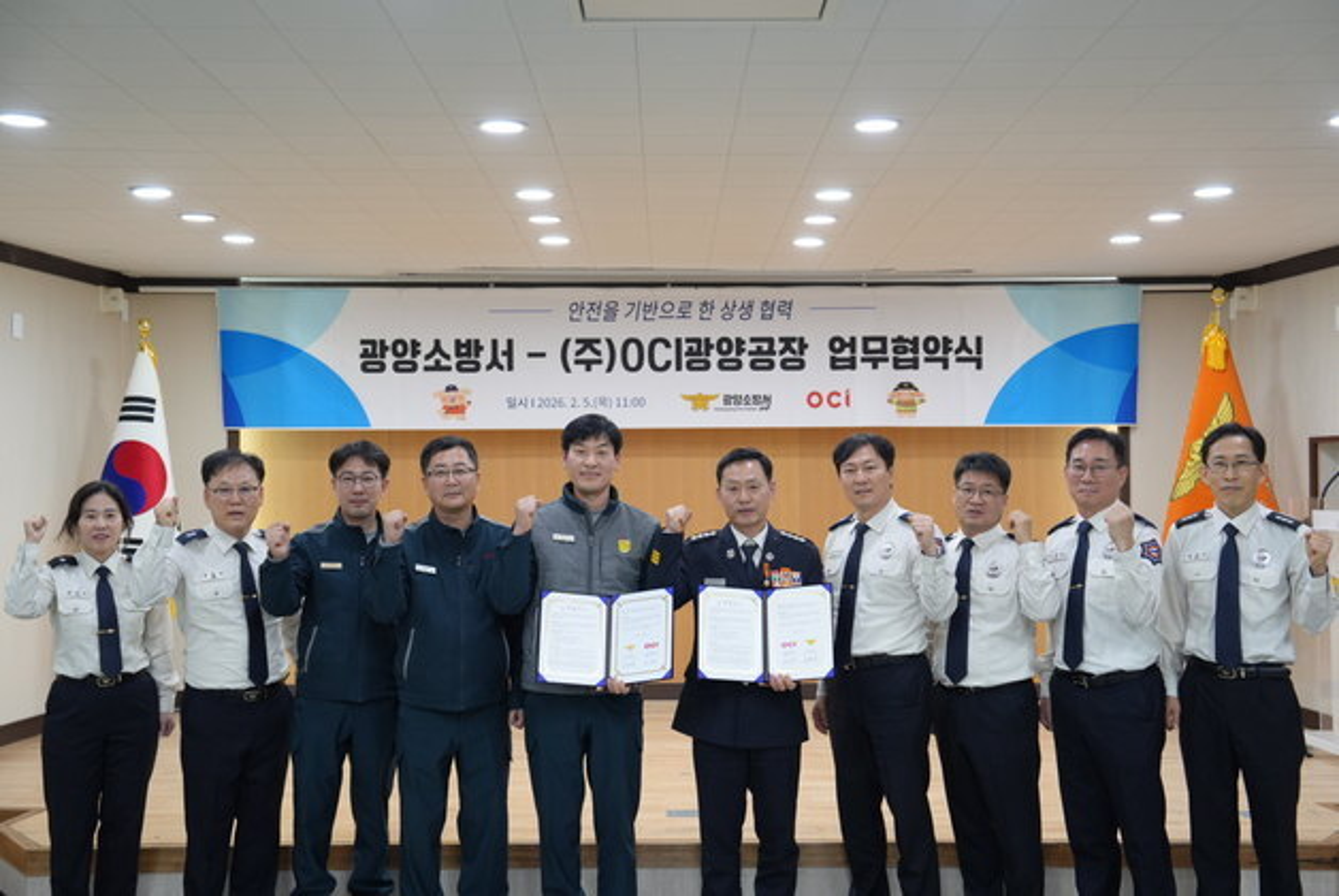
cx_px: 670
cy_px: 448
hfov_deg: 46.4
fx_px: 1564
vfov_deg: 32.0
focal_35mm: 42
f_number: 4
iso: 1000
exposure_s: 1/160
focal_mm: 42
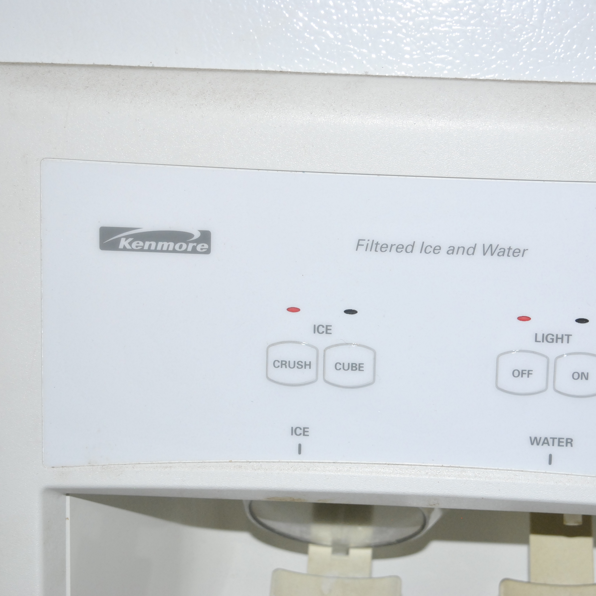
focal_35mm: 77
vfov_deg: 22.5
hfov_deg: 22.4
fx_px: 1500
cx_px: 370
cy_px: 297
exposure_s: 1/25
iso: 800
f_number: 6.3
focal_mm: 40
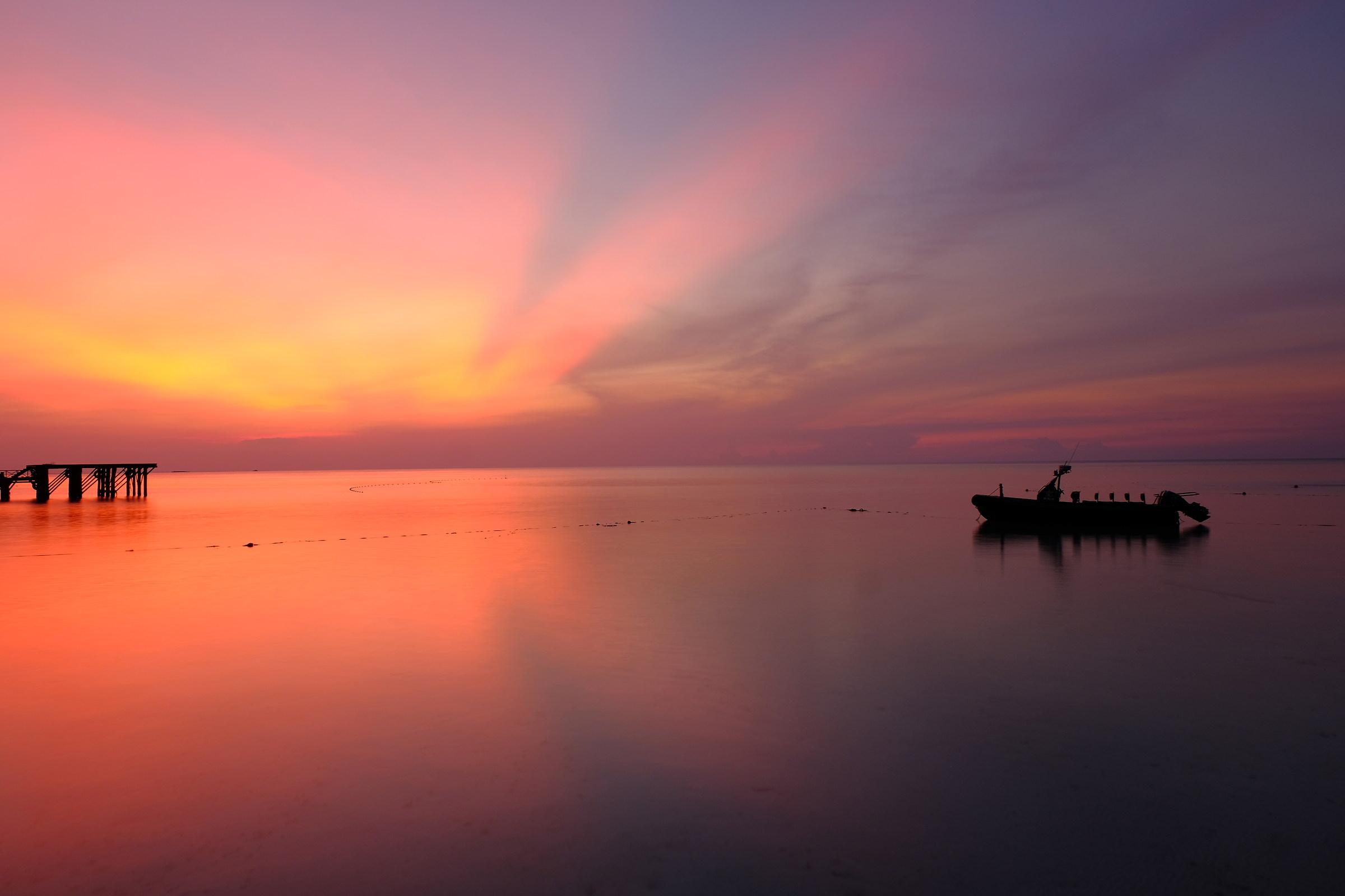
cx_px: 672
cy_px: 448
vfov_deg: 53.1
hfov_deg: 73.7
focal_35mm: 24
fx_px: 897
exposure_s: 2
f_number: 8
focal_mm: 16
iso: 100
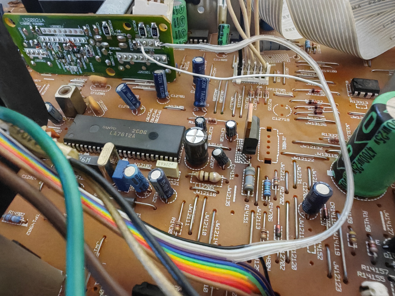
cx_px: 198
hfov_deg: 69.4
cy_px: 148
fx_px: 285
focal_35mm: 25
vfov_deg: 54.9
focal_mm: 1.82
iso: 6400
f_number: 2
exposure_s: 1/17
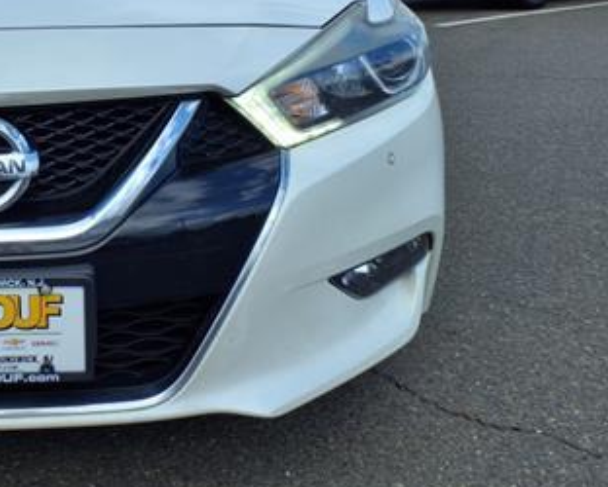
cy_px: 109
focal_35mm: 54
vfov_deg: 27.7
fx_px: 972
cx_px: -12
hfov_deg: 31.8
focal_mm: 3.58
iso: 40
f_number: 1.9
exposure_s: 1/2500
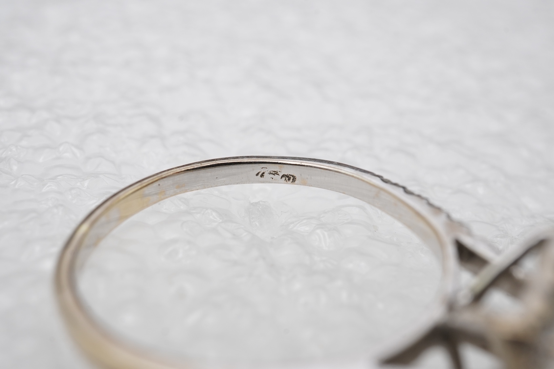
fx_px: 693
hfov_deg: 43.6
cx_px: 277
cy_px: 184
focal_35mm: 45
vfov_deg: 29.9
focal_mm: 30
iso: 400
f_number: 20
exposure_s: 1/125
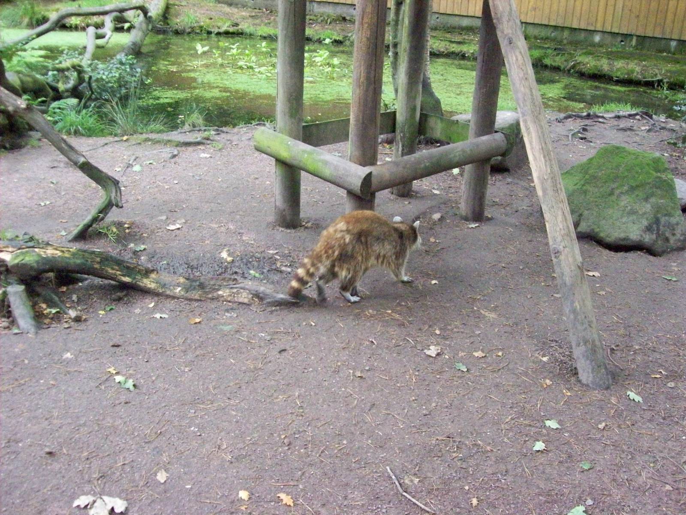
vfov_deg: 39.7
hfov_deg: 51.4
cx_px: 343
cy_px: 258
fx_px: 713
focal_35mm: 36
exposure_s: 1/128
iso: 476
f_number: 2.7
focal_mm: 6
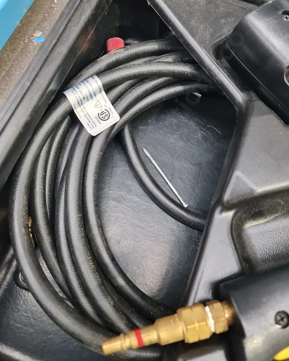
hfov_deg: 53.2
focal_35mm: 27
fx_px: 289
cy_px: 162
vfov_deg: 63.9
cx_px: 144
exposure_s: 1/50
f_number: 1.8
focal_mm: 7
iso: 400
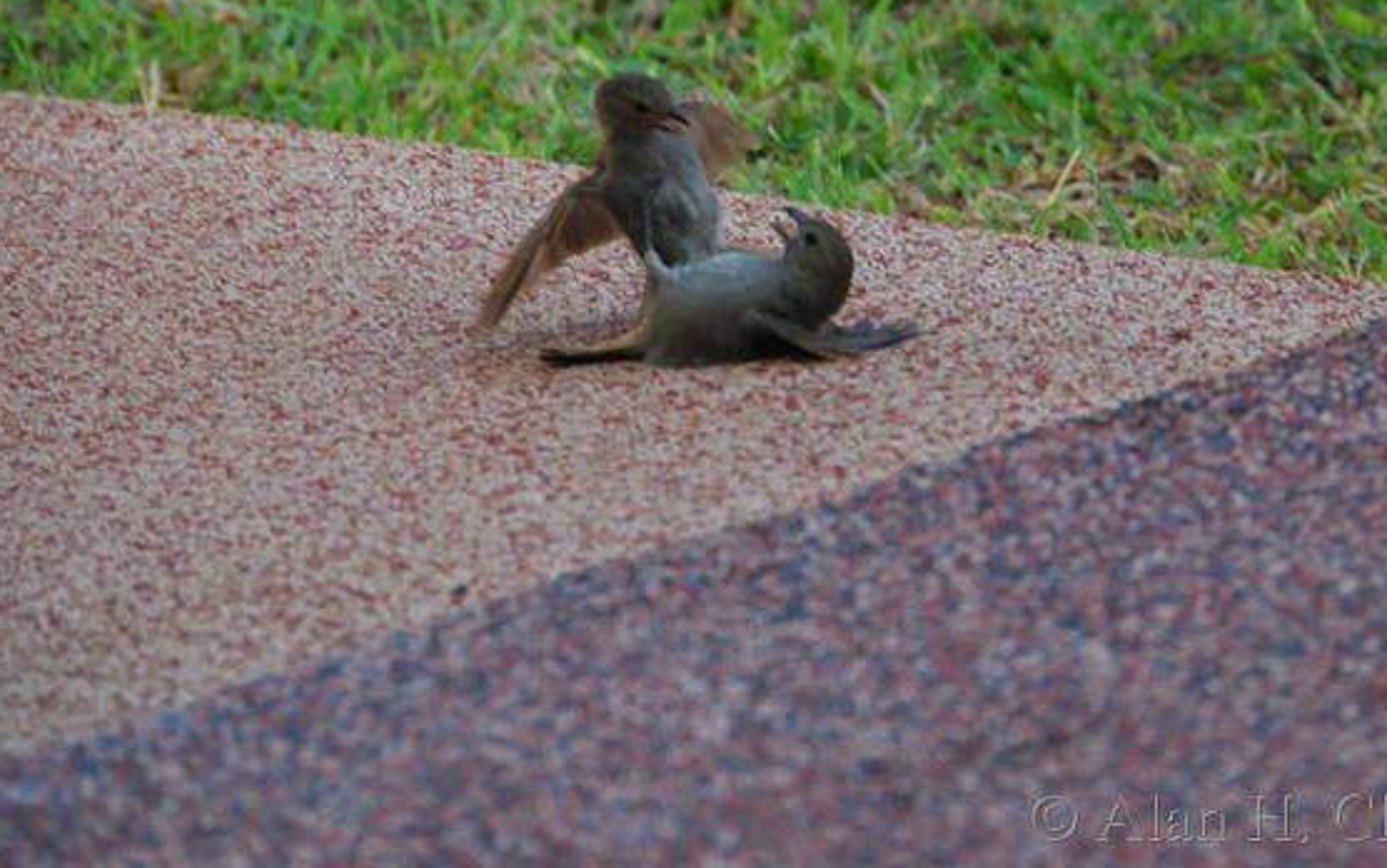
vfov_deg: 3.4
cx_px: 741
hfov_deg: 5.5
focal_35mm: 385
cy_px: 294
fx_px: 14559
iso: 640
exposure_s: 1/400
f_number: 5.6
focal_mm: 200
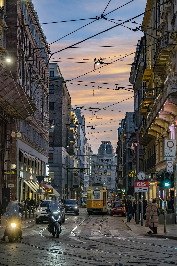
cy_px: 133
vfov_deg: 27.0
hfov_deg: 18.2
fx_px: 553
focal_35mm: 75
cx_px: 88
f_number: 5.6
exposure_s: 1/80
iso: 1250
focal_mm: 50
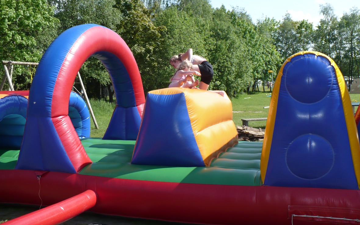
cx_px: 178
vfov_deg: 31.9
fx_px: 392
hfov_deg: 49.3
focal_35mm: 40
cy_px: 90
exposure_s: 1/800
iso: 100
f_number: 2.8
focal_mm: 6.1
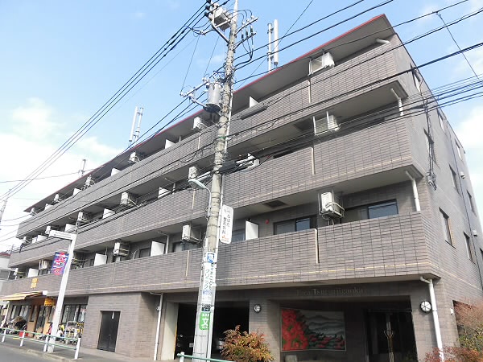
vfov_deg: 56.8
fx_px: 335
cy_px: 181
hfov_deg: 71.6
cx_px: 242
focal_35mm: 24
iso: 100
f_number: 3.1
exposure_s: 1/400
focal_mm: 4.3
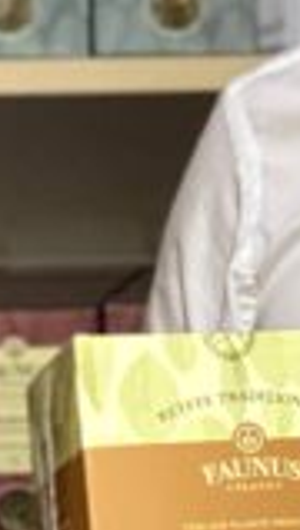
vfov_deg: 7.9
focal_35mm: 273
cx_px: 603
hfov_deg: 4.4
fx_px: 3842
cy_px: 77
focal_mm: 6
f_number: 2
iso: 200
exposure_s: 1/33
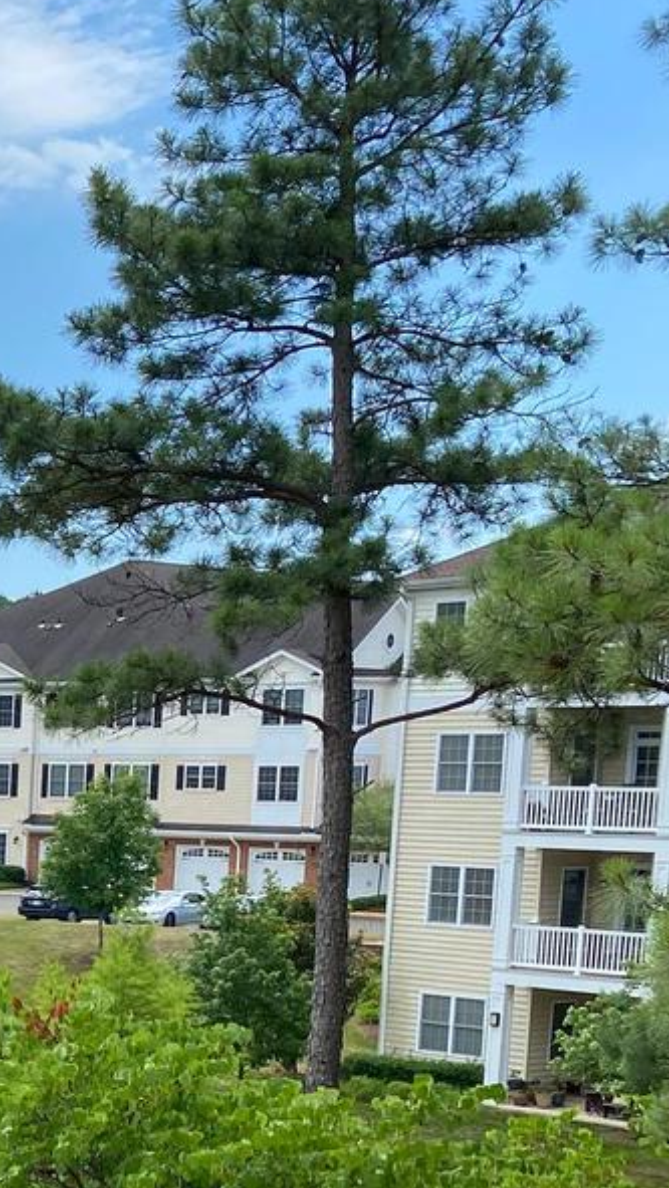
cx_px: -745
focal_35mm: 69
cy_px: 1053
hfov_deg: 14.1
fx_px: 2173
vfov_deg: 29.4
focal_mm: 4.25
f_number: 1.8
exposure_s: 1/2028
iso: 32
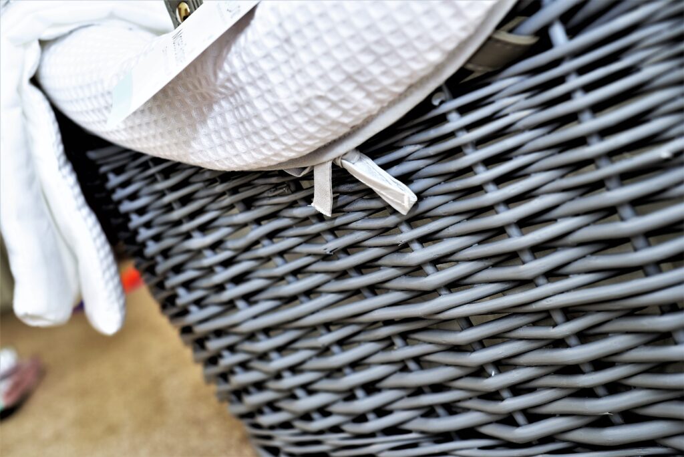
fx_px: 950
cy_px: 228
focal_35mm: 50
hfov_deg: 39.6
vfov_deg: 27.0
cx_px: 342
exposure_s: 1/100
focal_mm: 50
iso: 160
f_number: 5
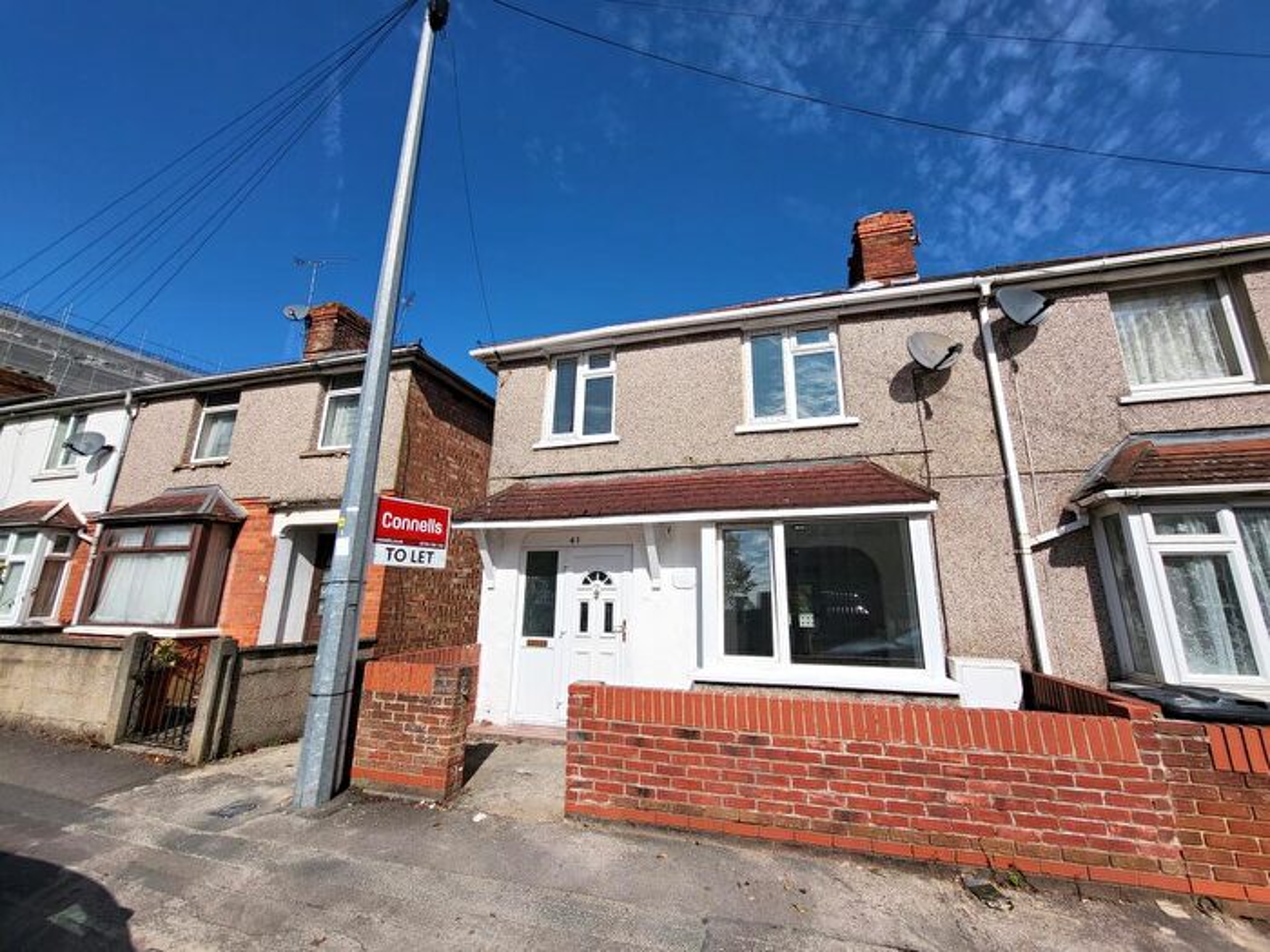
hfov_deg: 106.2
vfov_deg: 89.9
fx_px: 477
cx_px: 635
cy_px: 476
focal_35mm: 13
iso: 32
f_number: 2.2
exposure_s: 1/1695
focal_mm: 1.74
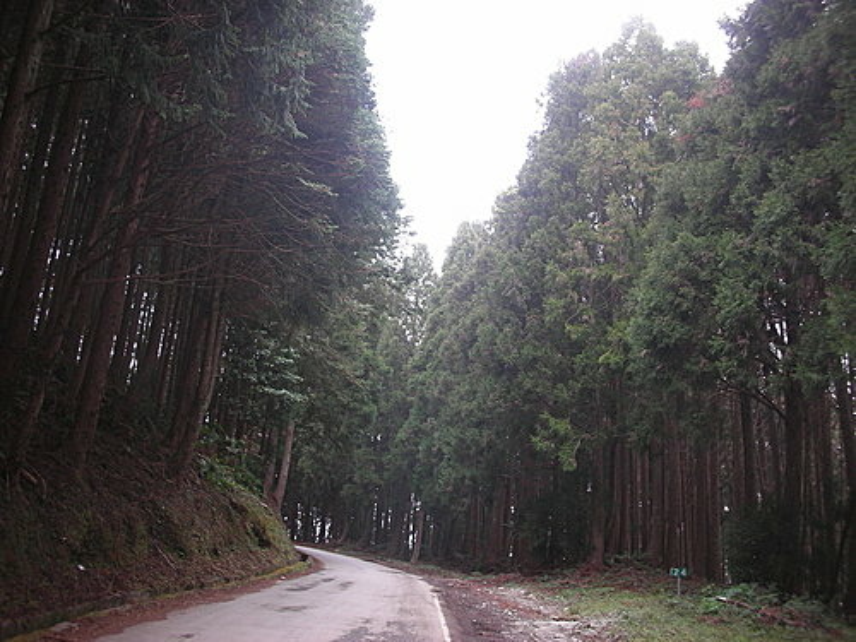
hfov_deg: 52.6
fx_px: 865
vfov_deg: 40.7
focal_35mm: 35
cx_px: 428
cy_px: 321
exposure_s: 1/13
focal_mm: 5.8
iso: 50
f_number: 3
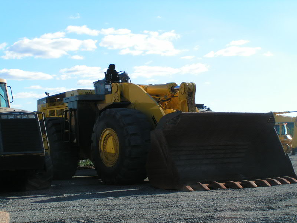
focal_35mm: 75
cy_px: 112
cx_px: 148
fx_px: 643
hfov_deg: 26.0
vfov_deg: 19.6
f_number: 6.3
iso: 50
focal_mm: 11.5
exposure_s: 1/250
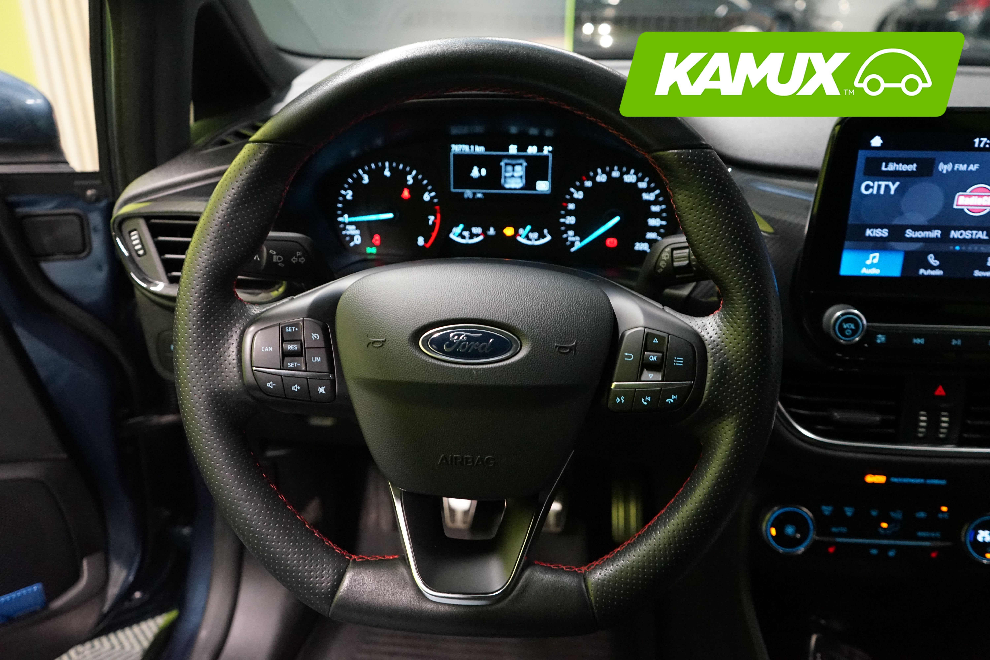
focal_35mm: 28
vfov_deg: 46.4
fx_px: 770
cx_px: 495
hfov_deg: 65.5
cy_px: 330
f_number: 4.5
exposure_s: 1/30
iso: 5000
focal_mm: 28
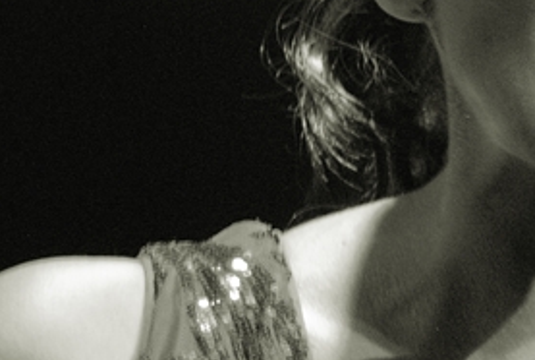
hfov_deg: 2.2
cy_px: 38
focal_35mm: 919
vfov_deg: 1.5
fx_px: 13687
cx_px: 462
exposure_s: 1/50
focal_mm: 170
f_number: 5
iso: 1600
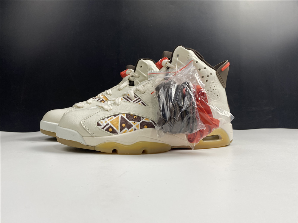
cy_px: 112
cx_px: 149
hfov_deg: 67.3
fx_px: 224
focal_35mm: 26
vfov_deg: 53.1
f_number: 1.8
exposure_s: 1/100
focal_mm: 4.25
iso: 50
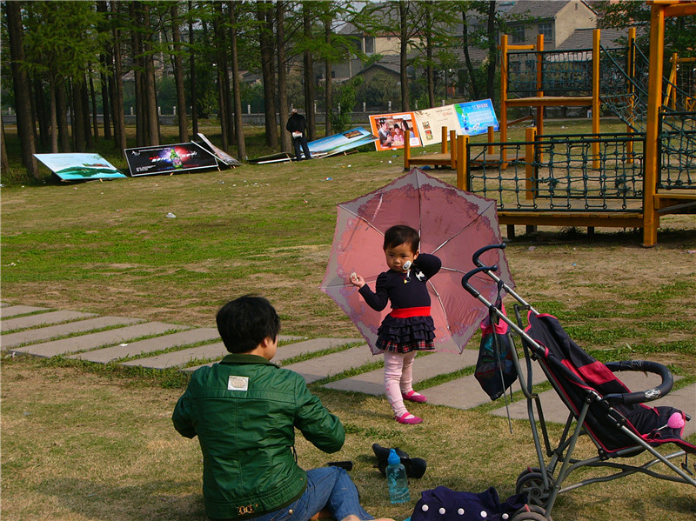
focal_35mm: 65
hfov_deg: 29.8
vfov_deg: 22.6
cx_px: 348
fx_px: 1306
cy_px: 260
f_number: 4
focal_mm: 10.8
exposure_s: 1/500
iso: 50
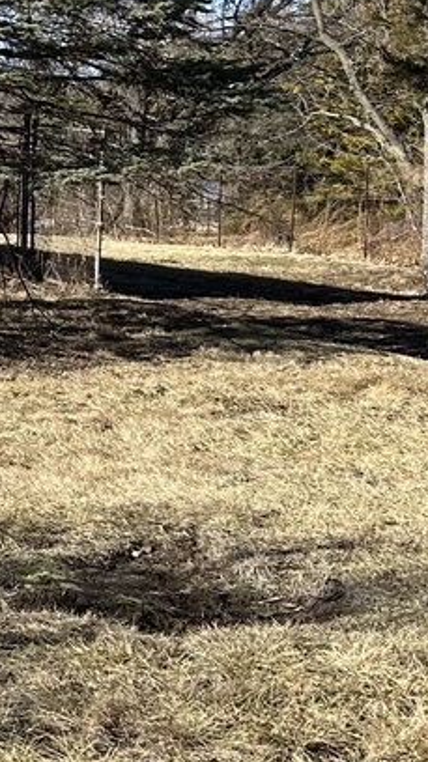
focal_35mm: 100
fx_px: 2021
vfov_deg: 21.0
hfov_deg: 9.3
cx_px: -903
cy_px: 114
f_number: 1.5
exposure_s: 1/2208
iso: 50
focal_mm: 5.7
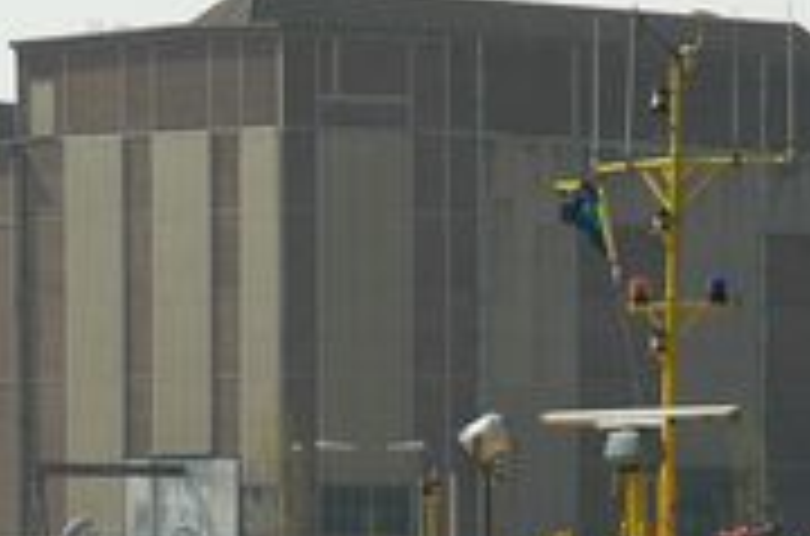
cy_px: 613
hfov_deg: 6.4
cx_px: 889
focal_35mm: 322
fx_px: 7226
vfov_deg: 4.2
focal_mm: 78
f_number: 10
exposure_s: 1/320
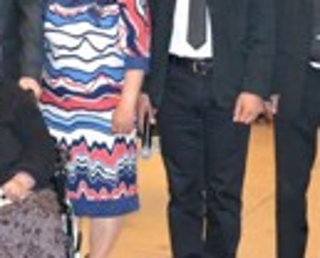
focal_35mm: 117
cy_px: 48
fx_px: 1111
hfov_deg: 16.1
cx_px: 22
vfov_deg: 13.2
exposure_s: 1/60
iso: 3200
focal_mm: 24
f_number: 4
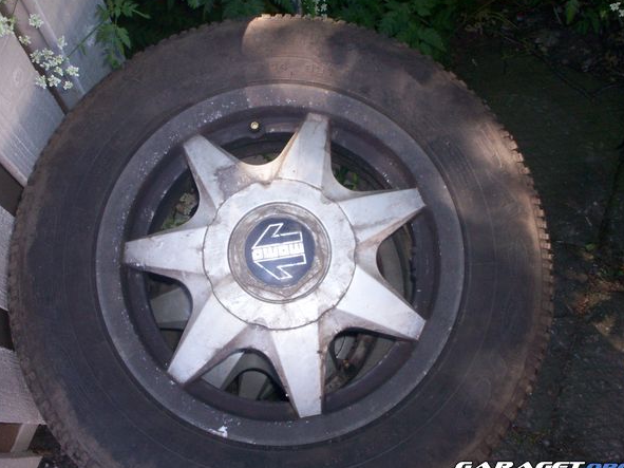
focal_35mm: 39
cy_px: 224
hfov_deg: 47.9
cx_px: 298
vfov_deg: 36.8
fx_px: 703
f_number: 4.5
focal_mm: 6
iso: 140
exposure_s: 1/60
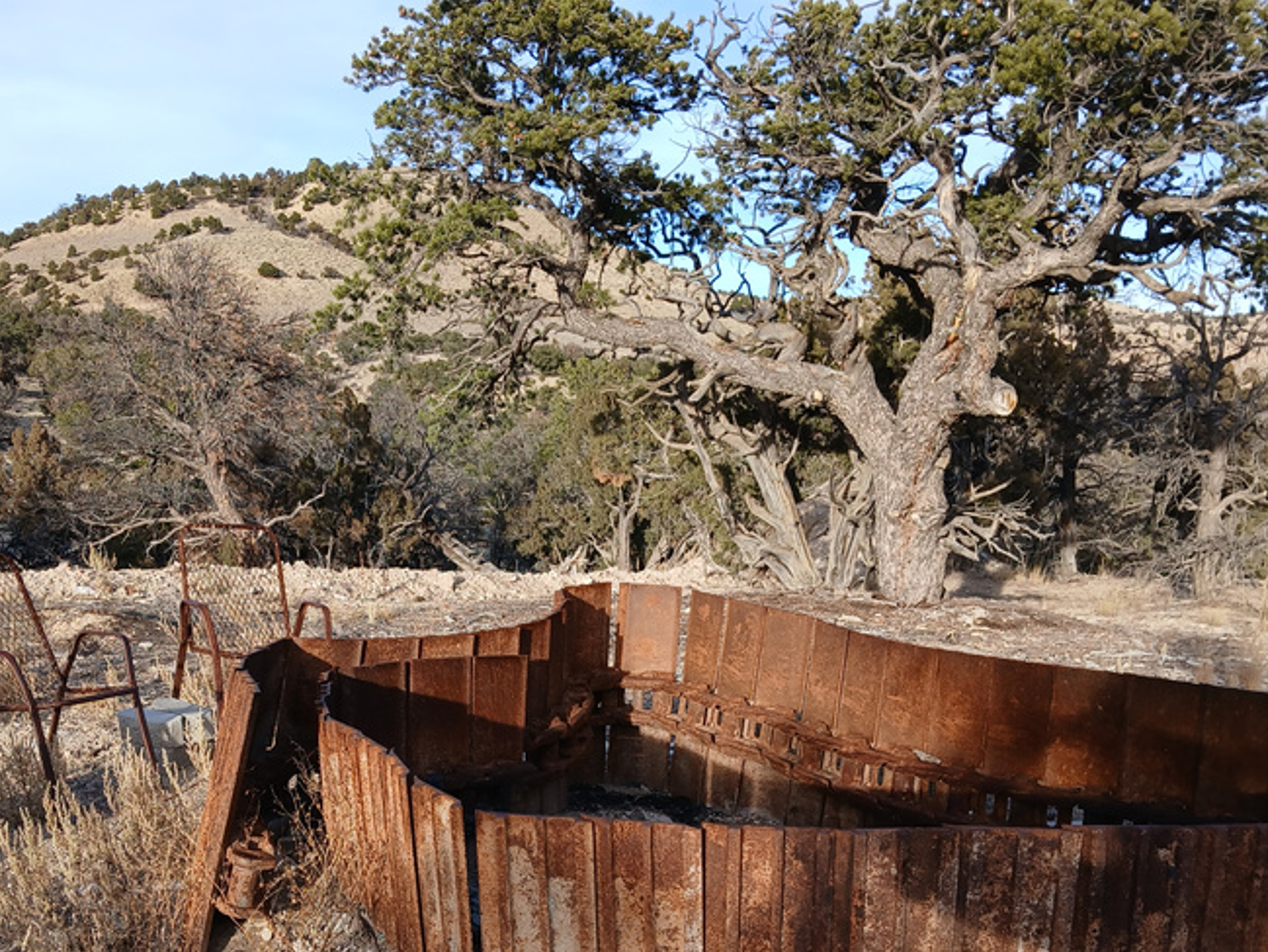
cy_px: 671
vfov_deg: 34.7
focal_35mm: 41
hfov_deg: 45.4
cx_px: 485
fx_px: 1502
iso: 20
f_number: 1.8
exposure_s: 1/227
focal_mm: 3.98
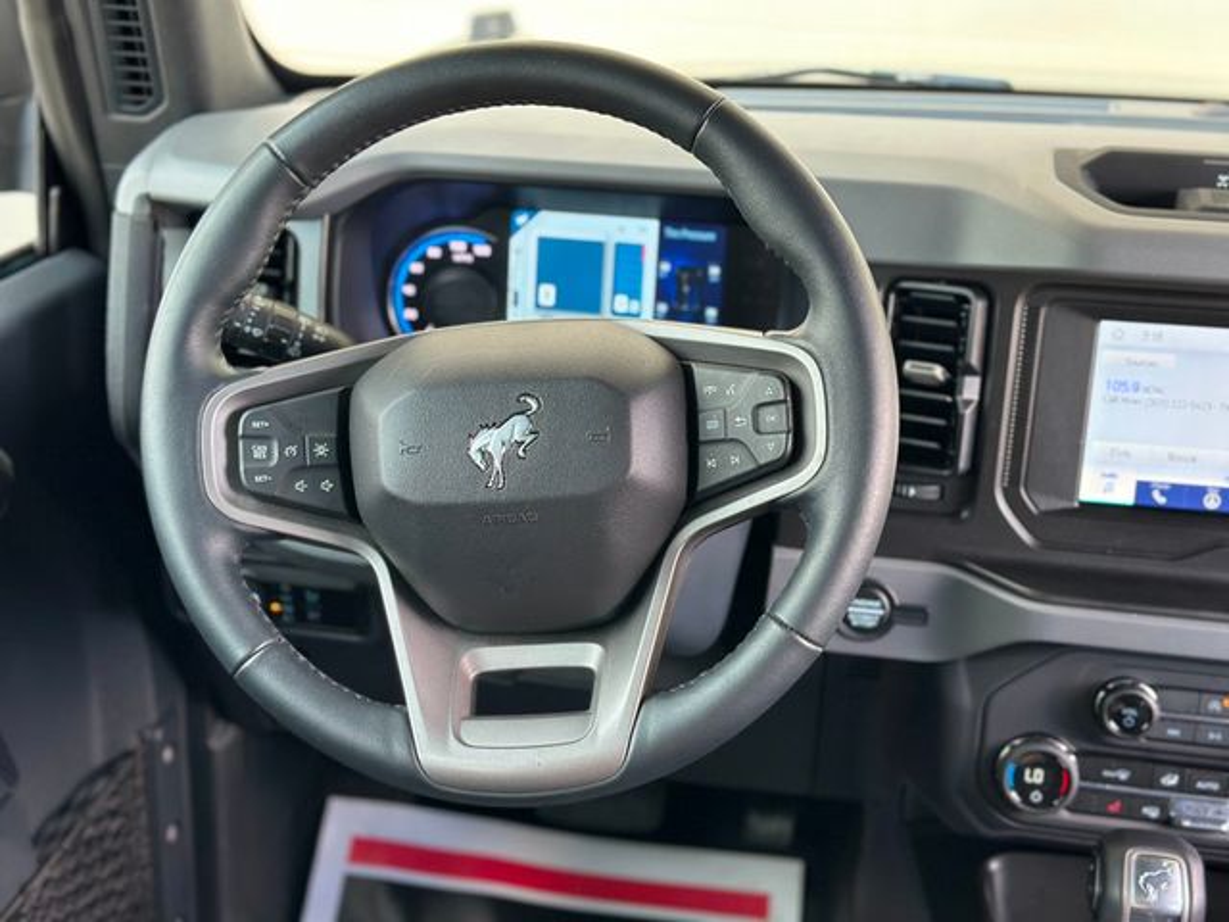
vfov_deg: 30.3
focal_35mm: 48
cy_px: 461
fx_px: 1704
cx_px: 614
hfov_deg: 39.7
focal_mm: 6.86
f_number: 1.78
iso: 125
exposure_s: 1/63
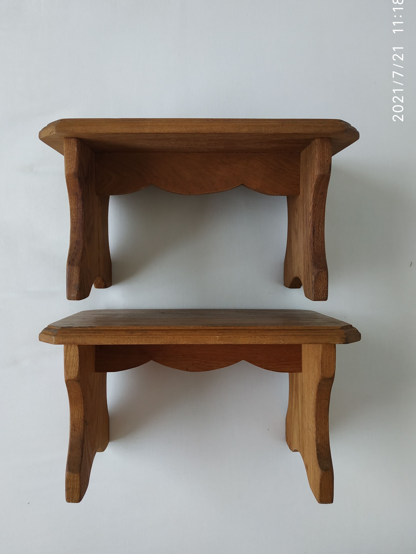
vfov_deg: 65.3
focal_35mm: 27
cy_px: 289
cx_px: 190
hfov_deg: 51.3
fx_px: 433
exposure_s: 1/50
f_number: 1.9
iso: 125
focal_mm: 3.94
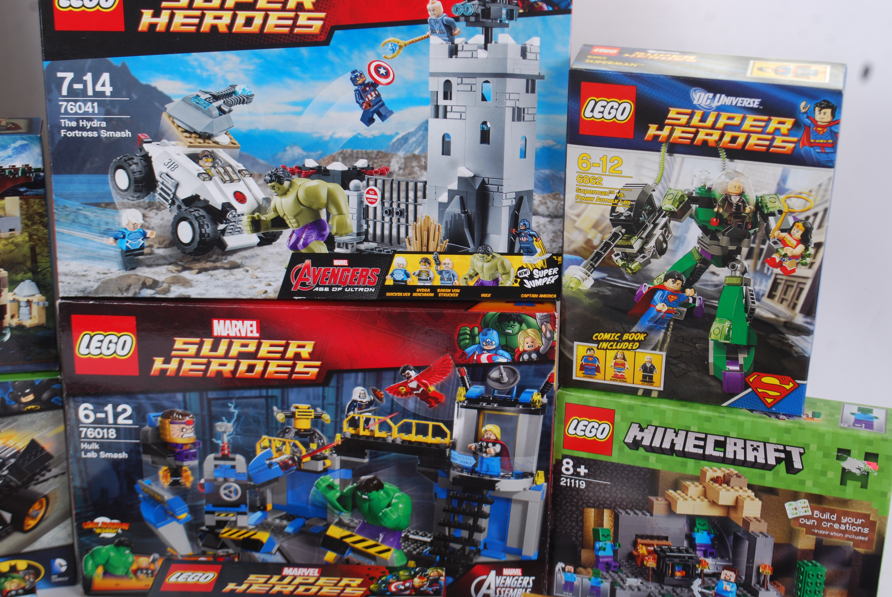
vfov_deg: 23.8
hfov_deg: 35.0
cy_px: 298
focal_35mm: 57
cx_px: 446
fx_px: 1414
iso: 200
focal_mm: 38
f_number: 9
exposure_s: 1/40
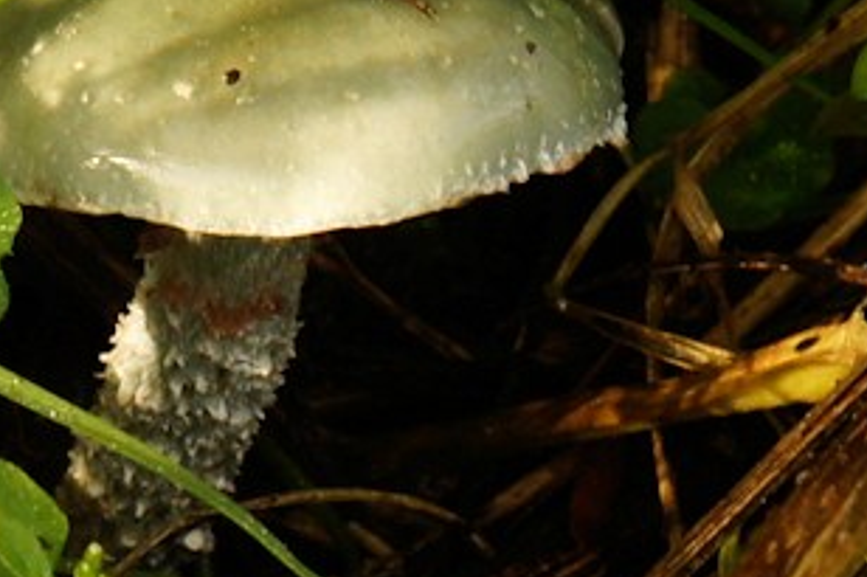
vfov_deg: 2.1
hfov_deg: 3.2
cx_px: 239
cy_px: 283
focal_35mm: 639
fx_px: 15381
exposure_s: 1/40
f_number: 11
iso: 200
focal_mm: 105
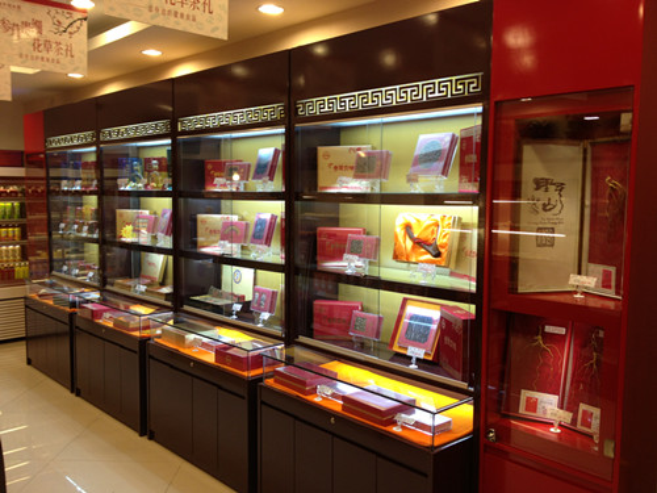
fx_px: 664
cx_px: 328
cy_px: 246
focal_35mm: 35
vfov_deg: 40.7
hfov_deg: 52.6
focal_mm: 4.28
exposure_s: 1/24
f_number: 2.4
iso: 50
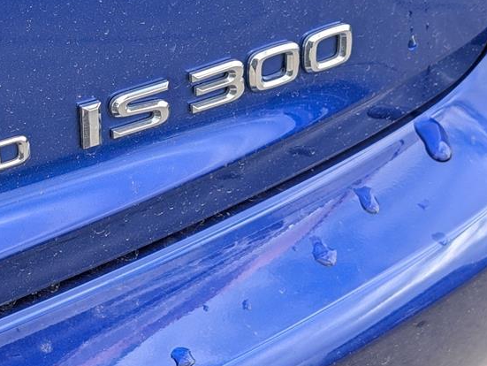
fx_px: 1281
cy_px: 103
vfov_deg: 16.2
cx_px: 110
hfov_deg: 21.3
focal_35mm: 91
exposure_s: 1/139
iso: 20
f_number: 1.68
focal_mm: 6.9
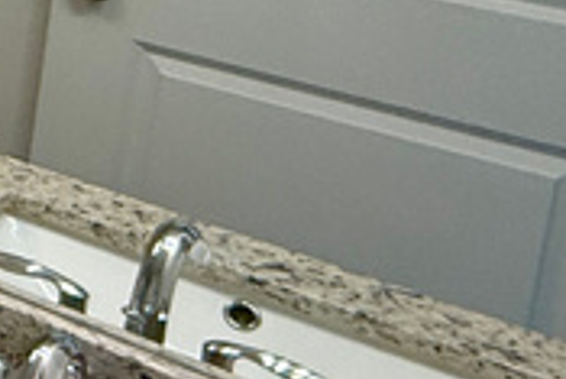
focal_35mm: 85
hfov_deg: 14.2
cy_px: -259
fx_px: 1337
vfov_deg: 14.5
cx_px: -851
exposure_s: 1/120
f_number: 2.2
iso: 200
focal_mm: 2.22
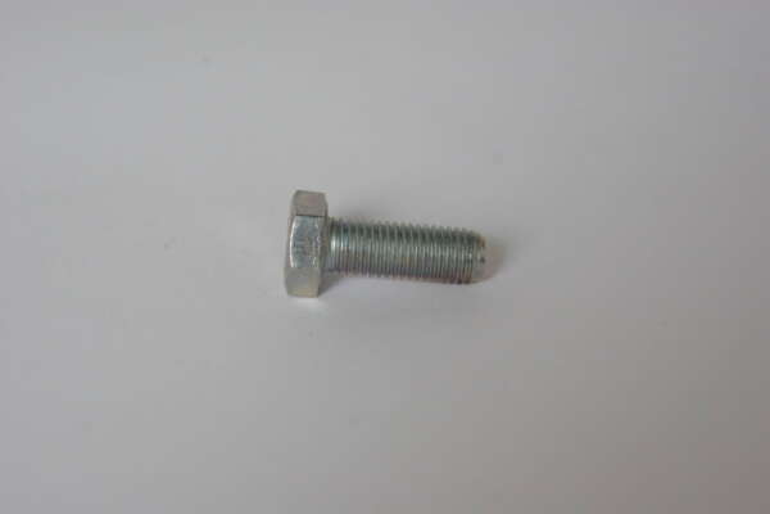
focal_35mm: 120
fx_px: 2566
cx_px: 385
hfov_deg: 17.1
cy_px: 257
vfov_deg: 11.4
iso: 800
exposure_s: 1/45
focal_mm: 80
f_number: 8
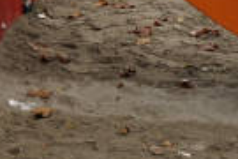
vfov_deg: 10.4
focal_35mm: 124
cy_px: -124
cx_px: -74
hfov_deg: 15.7
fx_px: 820
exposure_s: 1/60
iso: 100
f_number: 5.6
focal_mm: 16
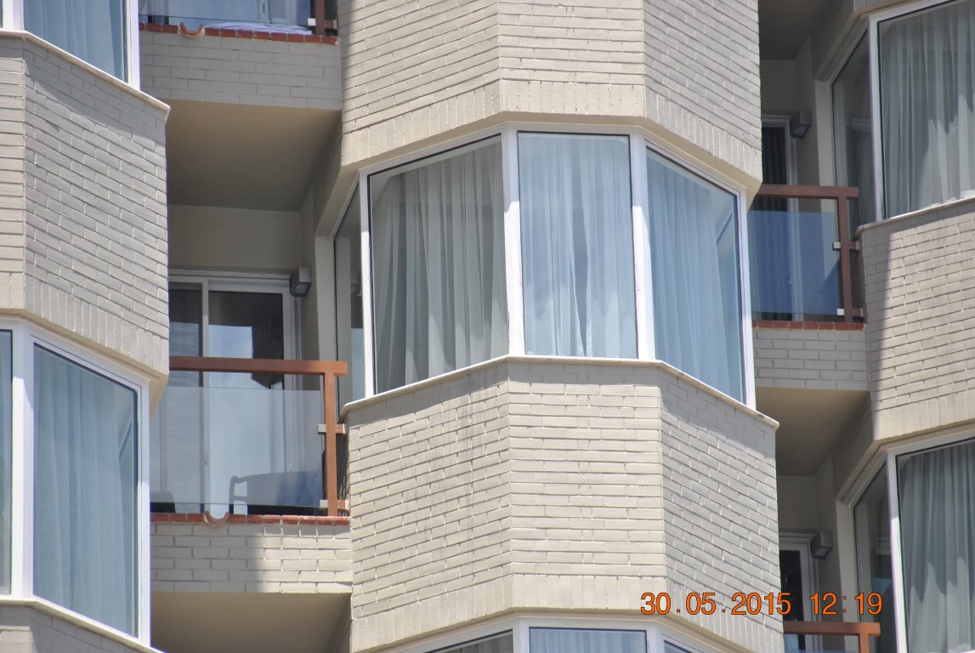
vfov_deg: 5.4
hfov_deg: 8.1
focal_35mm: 255
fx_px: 6915
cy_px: 326
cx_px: 488
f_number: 5.6
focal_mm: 170
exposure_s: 1/500
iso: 200
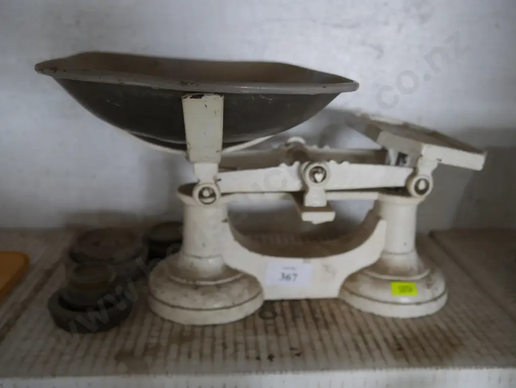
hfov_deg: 59.9
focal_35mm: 30
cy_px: 194
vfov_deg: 46.8
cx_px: 258
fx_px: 447
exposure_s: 1/60
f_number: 3.6
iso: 800
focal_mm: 15
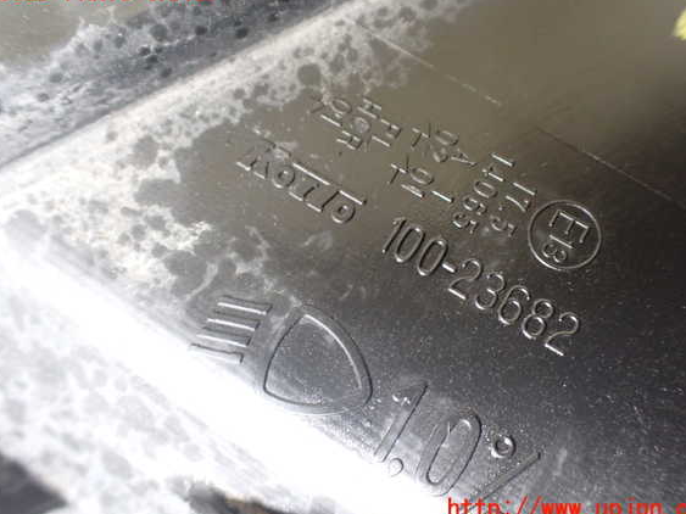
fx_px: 634
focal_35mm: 32
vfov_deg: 44.1
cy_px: 251
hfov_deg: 56.8
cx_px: 357
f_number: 2.3
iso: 800
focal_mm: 5.4
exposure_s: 1/50
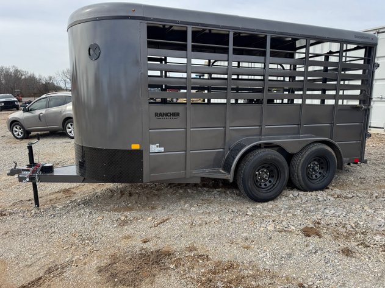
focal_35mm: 24
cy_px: 144
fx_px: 267
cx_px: 192
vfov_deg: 56.8
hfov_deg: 71.6
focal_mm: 6.76
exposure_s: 1/2105
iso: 80
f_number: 1.78
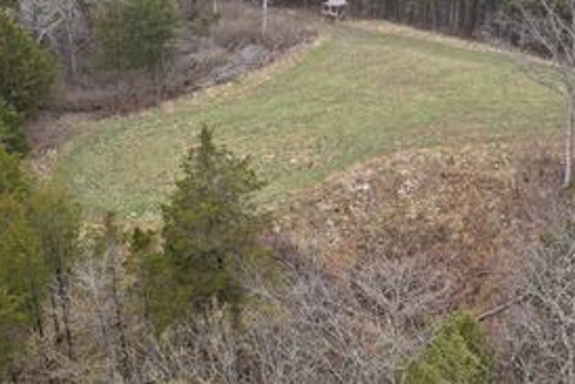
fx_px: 703
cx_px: 358
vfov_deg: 29.9
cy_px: 85
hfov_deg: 44.1
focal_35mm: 44
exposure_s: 1/25
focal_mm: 14.45
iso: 160
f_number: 2.8
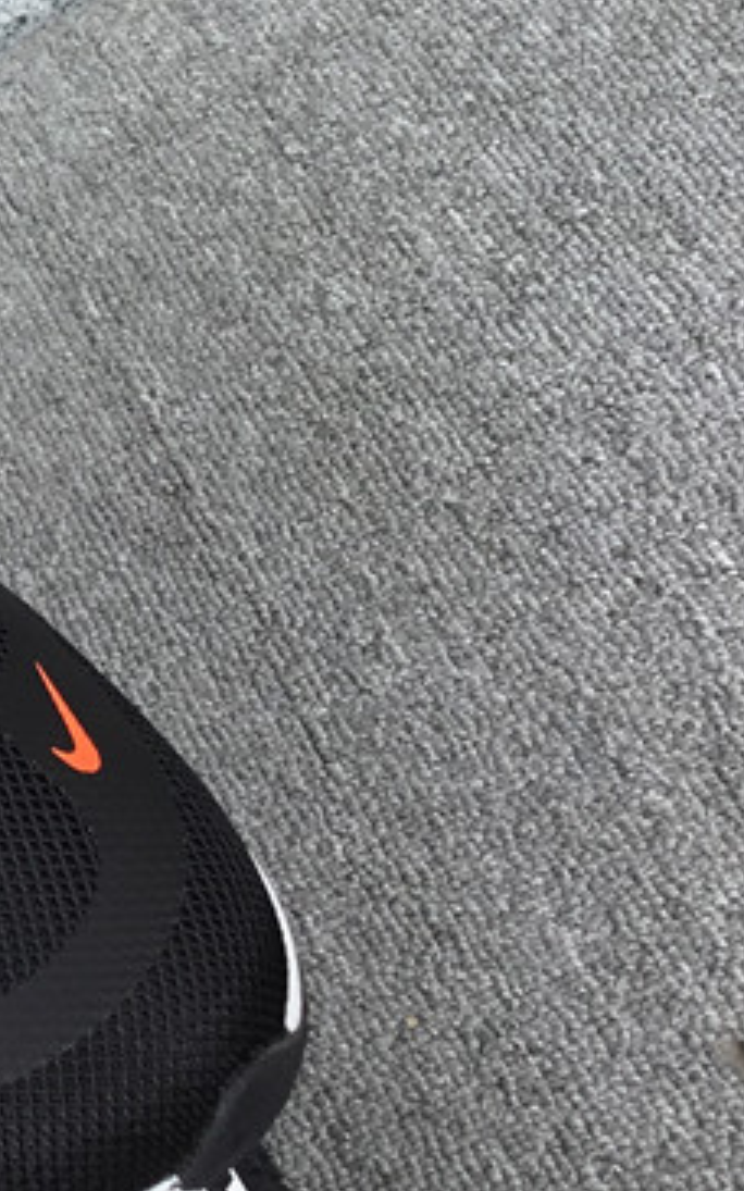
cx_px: -548
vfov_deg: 25.5
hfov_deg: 14.4
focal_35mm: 81
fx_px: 2629
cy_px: 472
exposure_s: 1/221
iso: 25
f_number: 2.4
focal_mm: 3.3
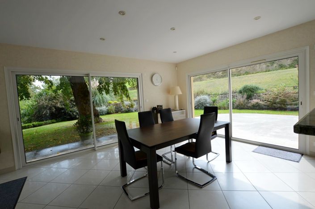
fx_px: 131
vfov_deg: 77.2
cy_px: 104
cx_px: 158
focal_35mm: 15
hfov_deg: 100.5
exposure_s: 1/125
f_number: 5.6
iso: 160
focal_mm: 10
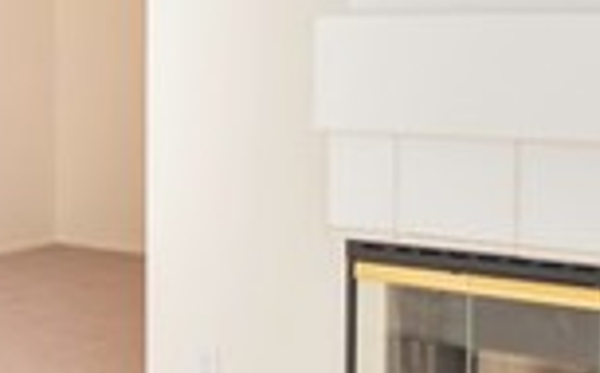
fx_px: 1338
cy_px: 82
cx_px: -208
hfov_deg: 22.3
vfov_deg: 15.8
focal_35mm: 82
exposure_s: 1/160
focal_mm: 12
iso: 100
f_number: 4
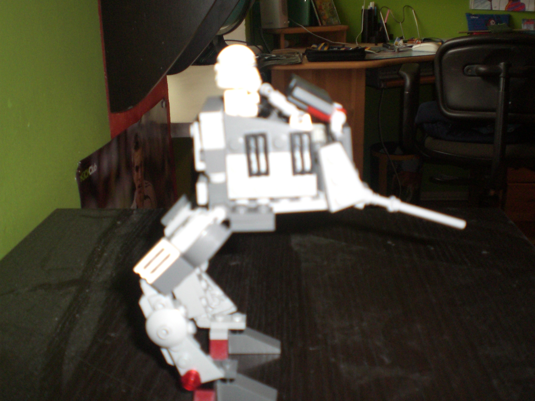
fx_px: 587
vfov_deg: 37.7
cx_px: 268
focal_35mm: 38
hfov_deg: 49.0
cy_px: 200
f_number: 3.1
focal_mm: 6.3
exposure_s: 1/60
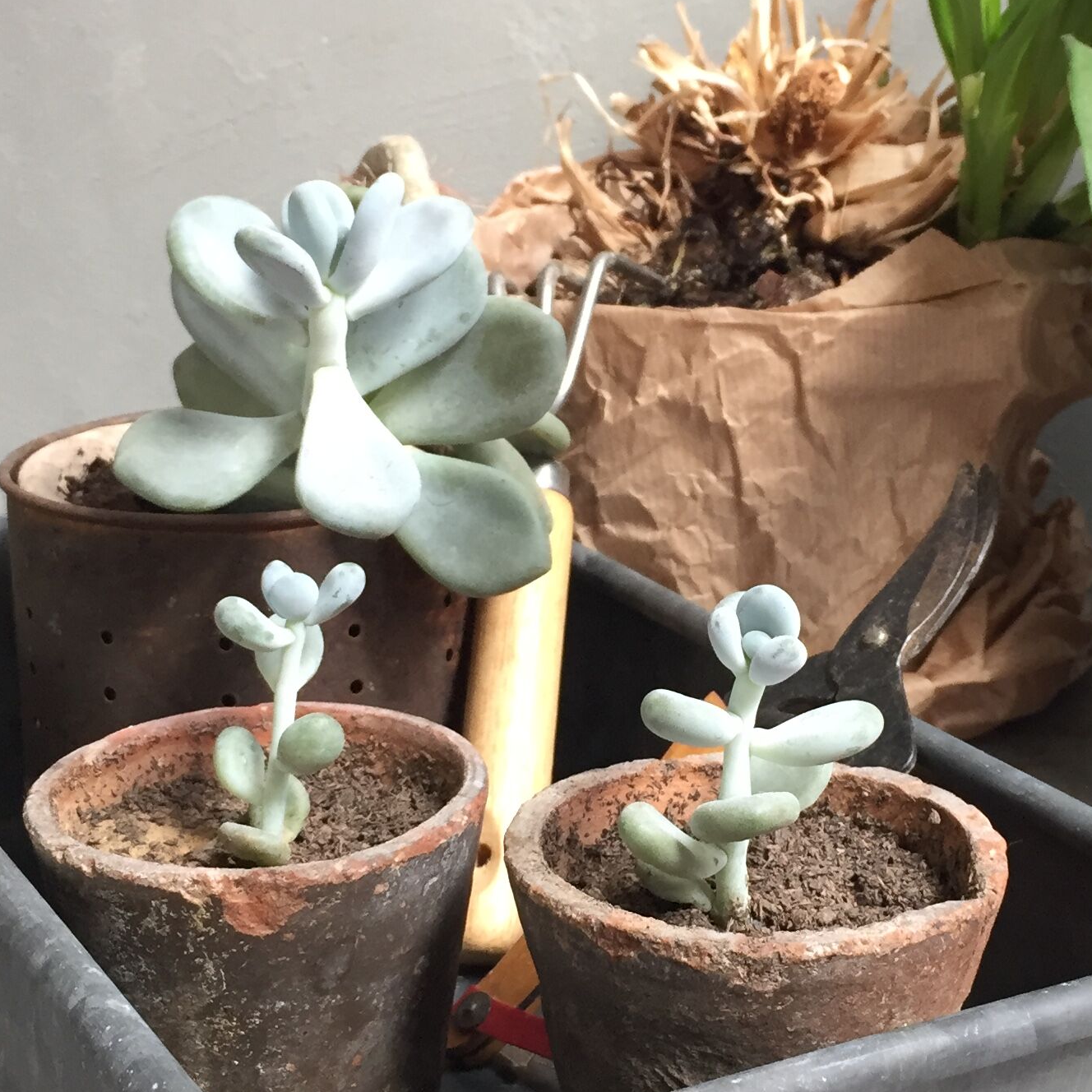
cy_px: 429
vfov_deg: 27.2
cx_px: 687
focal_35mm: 63
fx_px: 2248
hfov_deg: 27.2
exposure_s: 1/33
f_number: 2.2
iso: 50
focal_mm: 4.15
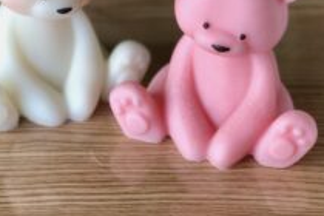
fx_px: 927
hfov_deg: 19.8
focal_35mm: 103
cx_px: 130
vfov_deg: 13.2
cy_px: 19
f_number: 2.4
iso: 40
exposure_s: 1/60
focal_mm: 6
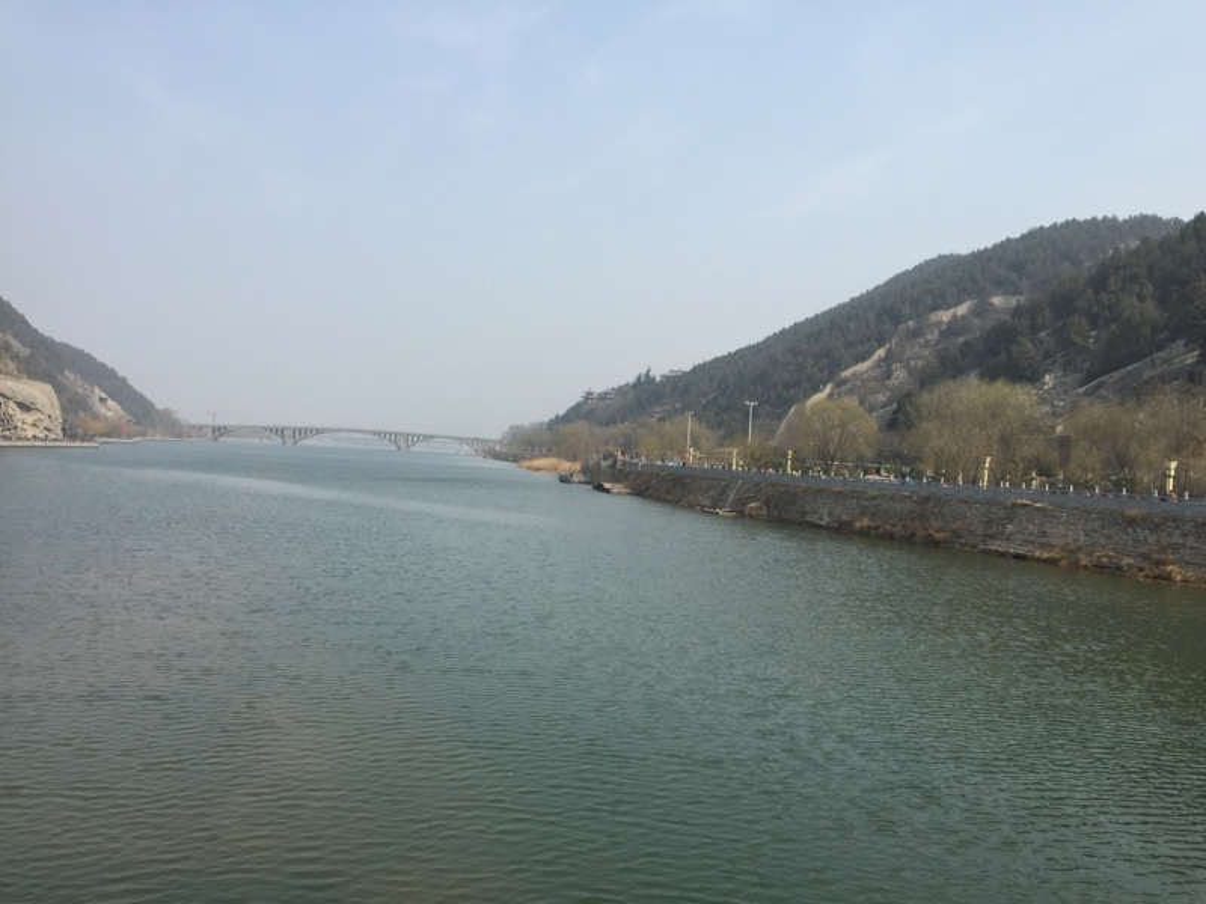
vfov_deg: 48.2
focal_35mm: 29
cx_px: 603
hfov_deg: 61.7
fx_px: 1010
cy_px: 452
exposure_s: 1/1721
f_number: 2.2
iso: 32
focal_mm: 4.15
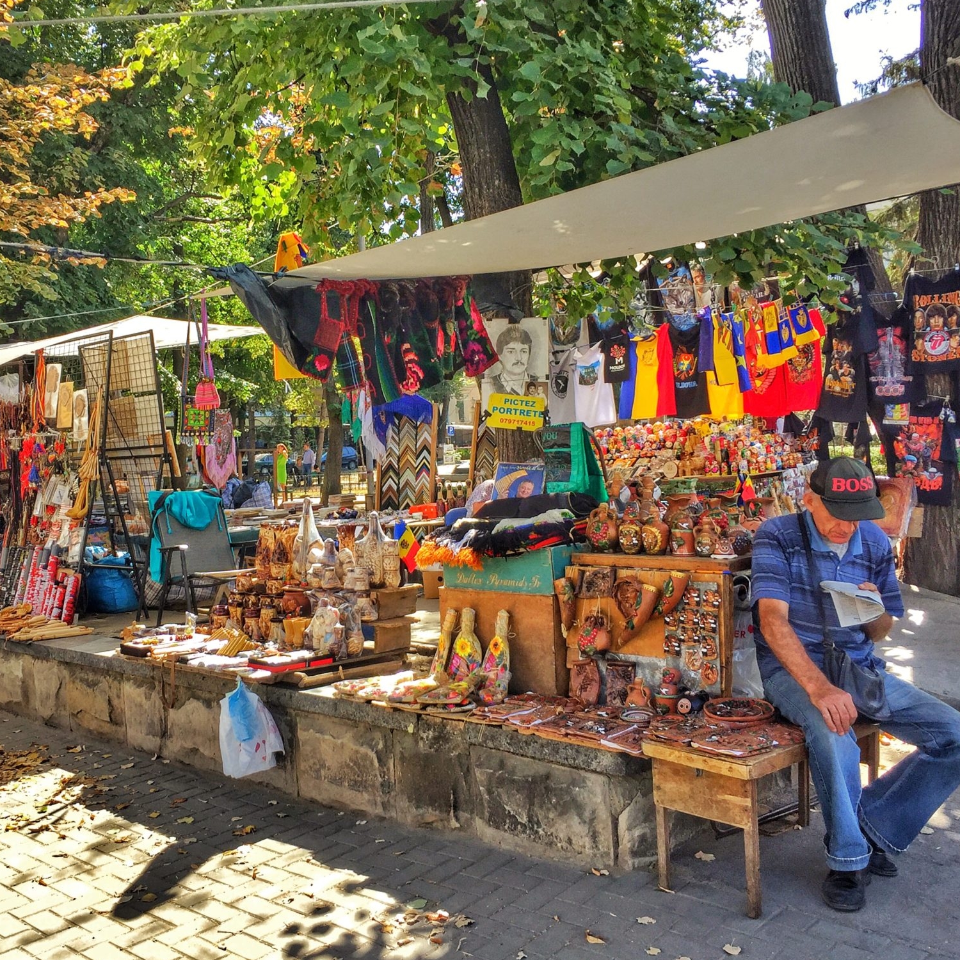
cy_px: 477
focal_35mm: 35
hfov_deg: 46.8
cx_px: 355
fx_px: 1098
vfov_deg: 47.2
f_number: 2.2
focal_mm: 4.15
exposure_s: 1/444
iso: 32
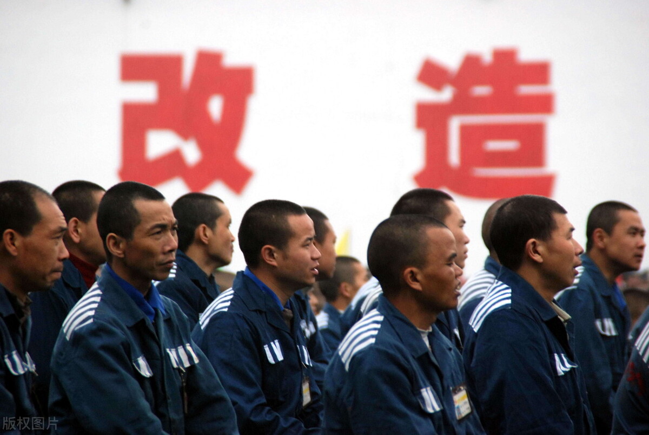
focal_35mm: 300
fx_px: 5414
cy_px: 218
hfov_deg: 6.9
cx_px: 324
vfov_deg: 4.6
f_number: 6.3
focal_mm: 200
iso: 500
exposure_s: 1/80
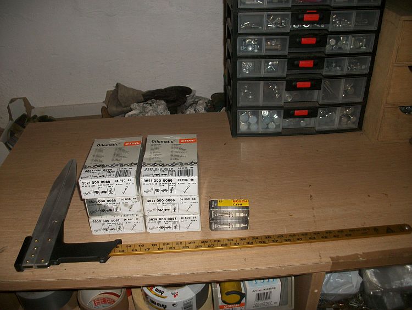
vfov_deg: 45.5
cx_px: 206
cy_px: 155
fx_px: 369
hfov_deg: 58.3
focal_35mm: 31
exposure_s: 1/40
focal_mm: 5.7
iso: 125
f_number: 2.9
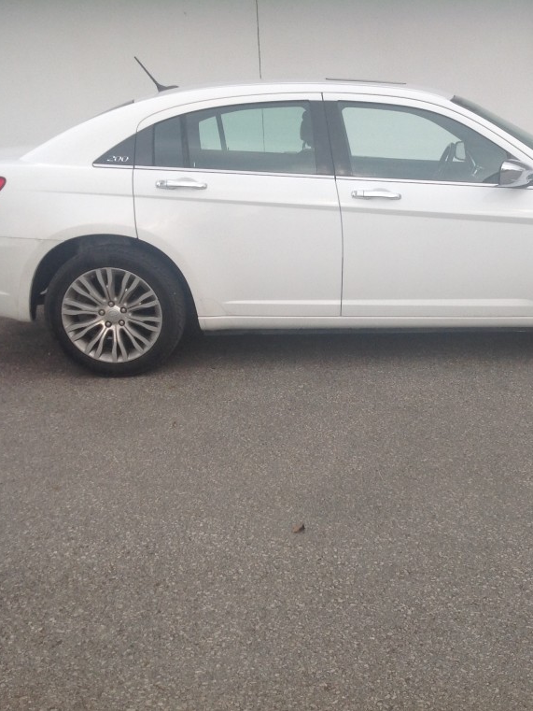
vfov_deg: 40.4
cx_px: 378
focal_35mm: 47
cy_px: 356
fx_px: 965
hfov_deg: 30.5
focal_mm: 4.28
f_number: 2.4
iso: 50
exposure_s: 1/285
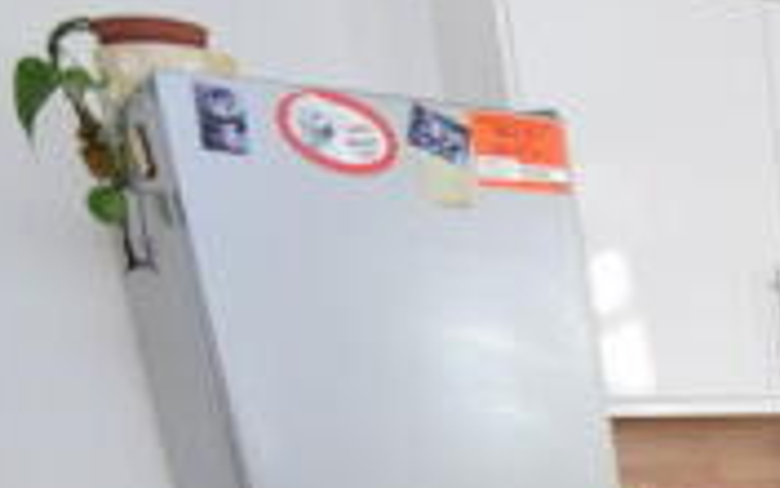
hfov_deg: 27.2
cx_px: 1115
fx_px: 1212
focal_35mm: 57
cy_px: 850
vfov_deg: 18.4
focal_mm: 10
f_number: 4
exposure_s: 1/60
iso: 400
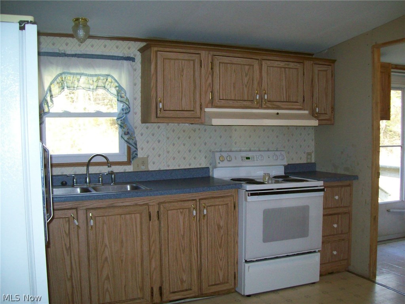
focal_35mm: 36
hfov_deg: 51.4
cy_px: 152
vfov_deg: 39.7
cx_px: 202
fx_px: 421
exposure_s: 1/64
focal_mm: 6
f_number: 2.7
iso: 200
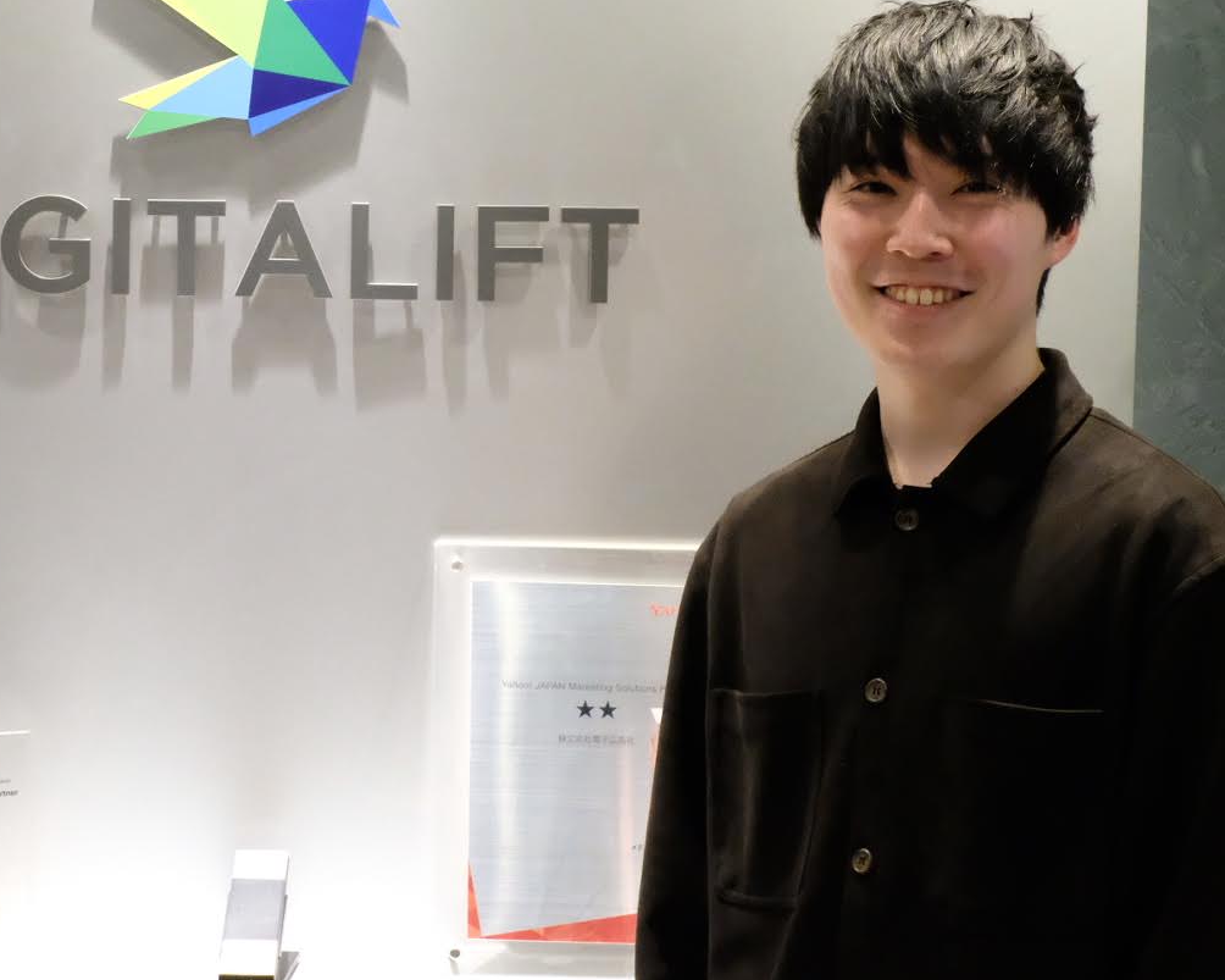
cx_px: 245
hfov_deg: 21.5
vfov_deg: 17.4
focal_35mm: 88
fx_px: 3190
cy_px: 348
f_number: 8
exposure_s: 1/125
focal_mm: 35
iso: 12800
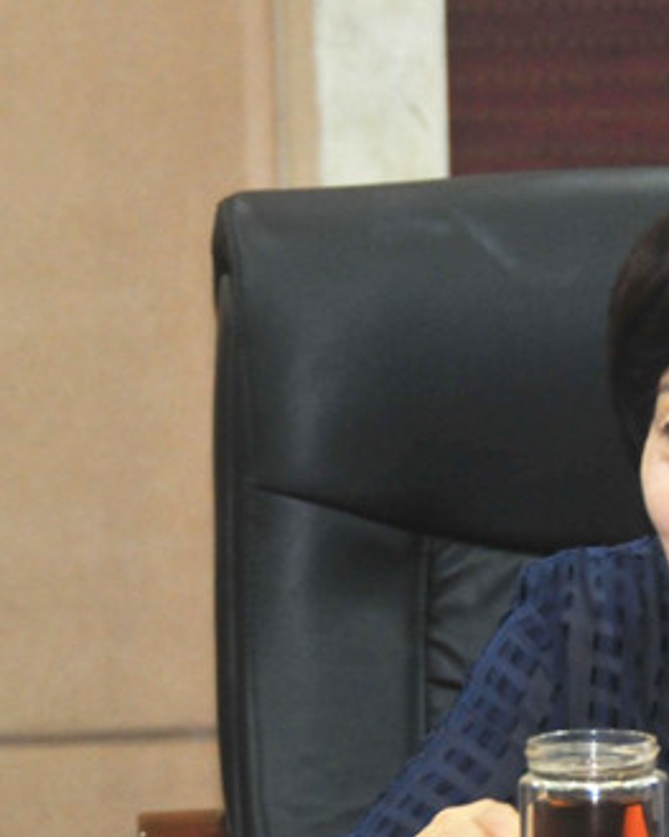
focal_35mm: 254
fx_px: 6289
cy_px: 544
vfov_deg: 7.6
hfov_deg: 6.0
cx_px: 857
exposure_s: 1/60
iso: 1000
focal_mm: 70
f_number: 5
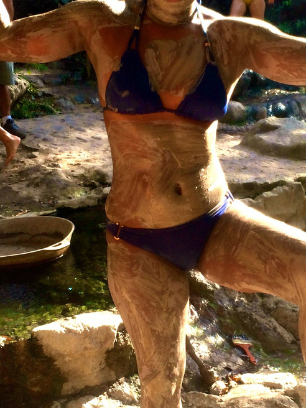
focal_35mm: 61
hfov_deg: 23.9
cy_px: 207
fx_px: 719
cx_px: 205
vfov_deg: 31.7
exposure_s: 1/354
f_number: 2.2
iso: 32
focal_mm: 4.12
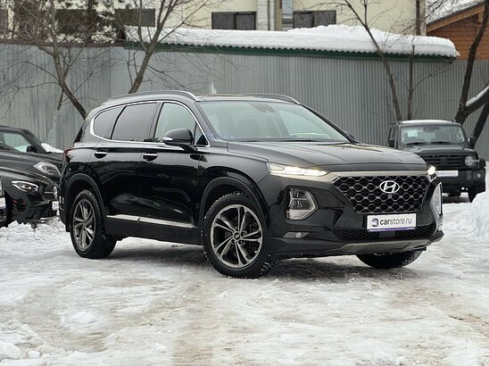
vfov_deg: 19.1
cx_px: 244
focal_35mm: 77
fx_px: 1087
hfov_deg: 25.4
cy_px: 183
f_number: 2.8
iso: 400
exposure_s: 1/60
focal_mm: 9
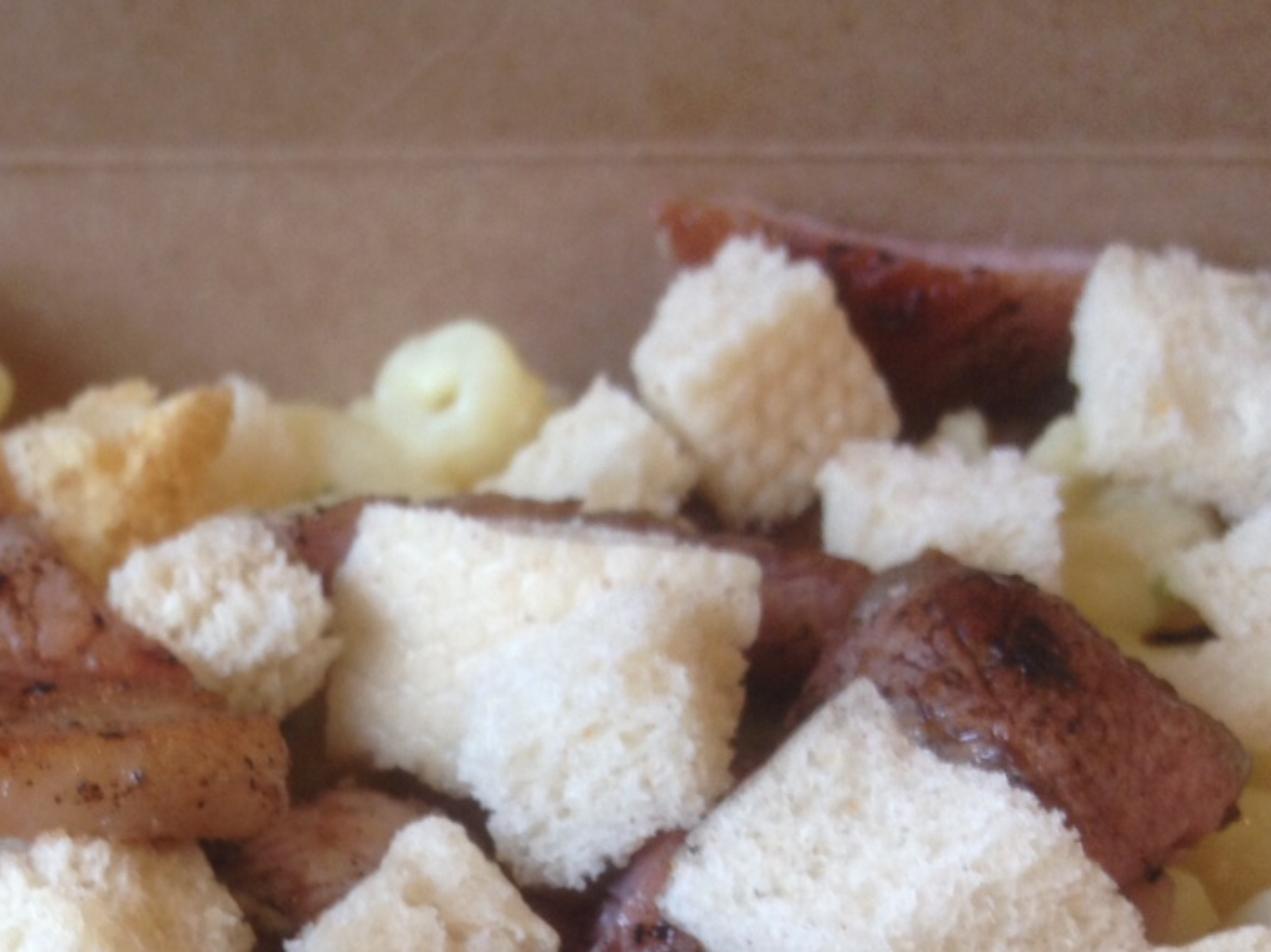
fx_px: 3009
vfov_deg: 17.4
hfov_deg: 22.7
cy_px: 1034
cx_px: -71
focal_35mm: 82
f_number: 2.4
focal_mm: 4.28
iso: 50
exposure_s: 1/24
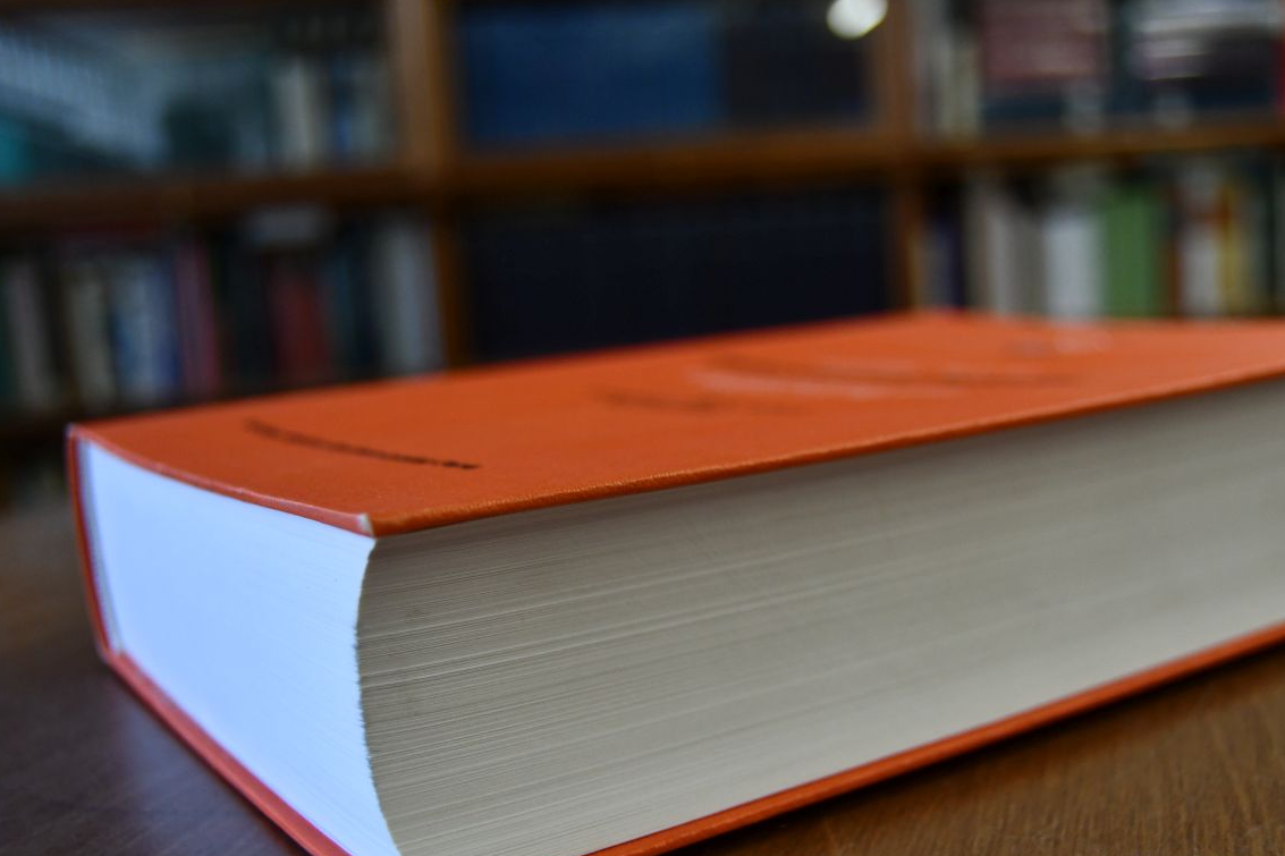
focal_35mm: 42
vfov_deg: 31.8
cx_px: 764
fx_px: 1499
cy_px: 524
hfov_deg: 46.2
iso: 800
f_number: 3.8
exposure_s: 1/160
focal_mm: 23
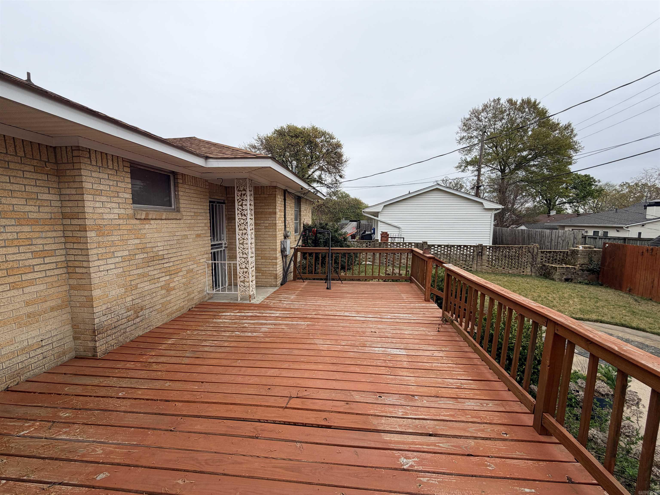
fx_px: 267
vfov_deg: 85.7
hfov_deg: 102.1
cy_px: 248
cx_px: 330
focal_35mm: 14
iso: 40
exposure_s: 1/545
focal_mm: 2.22
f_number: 2.2
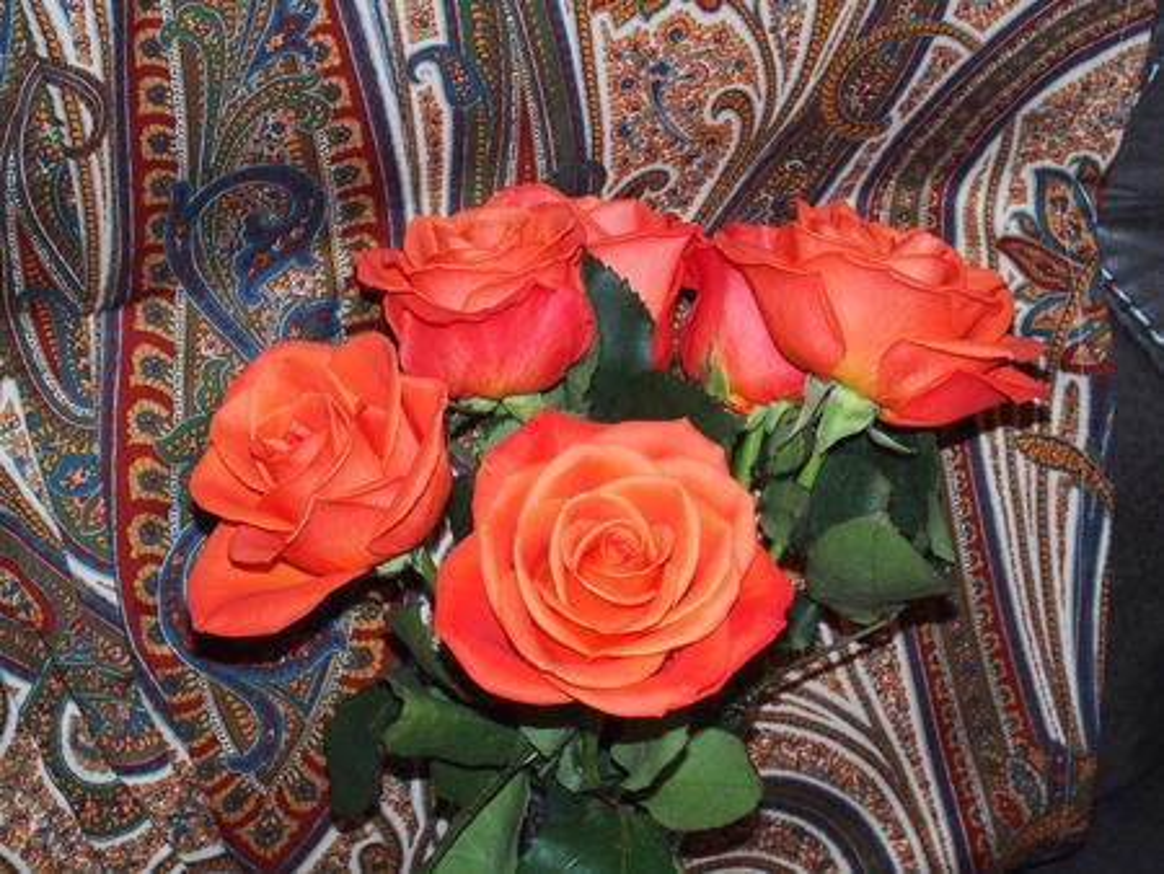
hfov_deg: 31.2
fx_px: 2086
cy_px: 437
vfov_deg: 23.7
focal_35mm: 62
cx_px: 582
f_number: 5.6
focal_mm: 13.2
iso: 500
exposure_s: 1/60
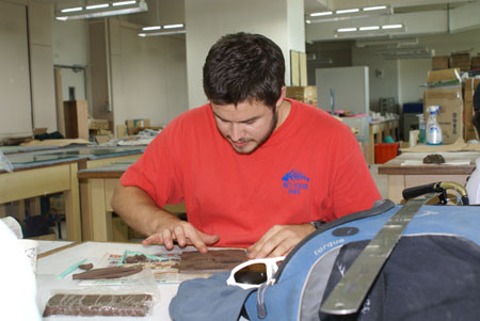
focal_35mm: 45
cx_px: 240
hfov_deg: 43.6
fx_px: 601
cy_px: 160
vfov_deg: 29.9
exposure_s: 1/60
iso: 400
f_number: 5.6
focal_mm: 30
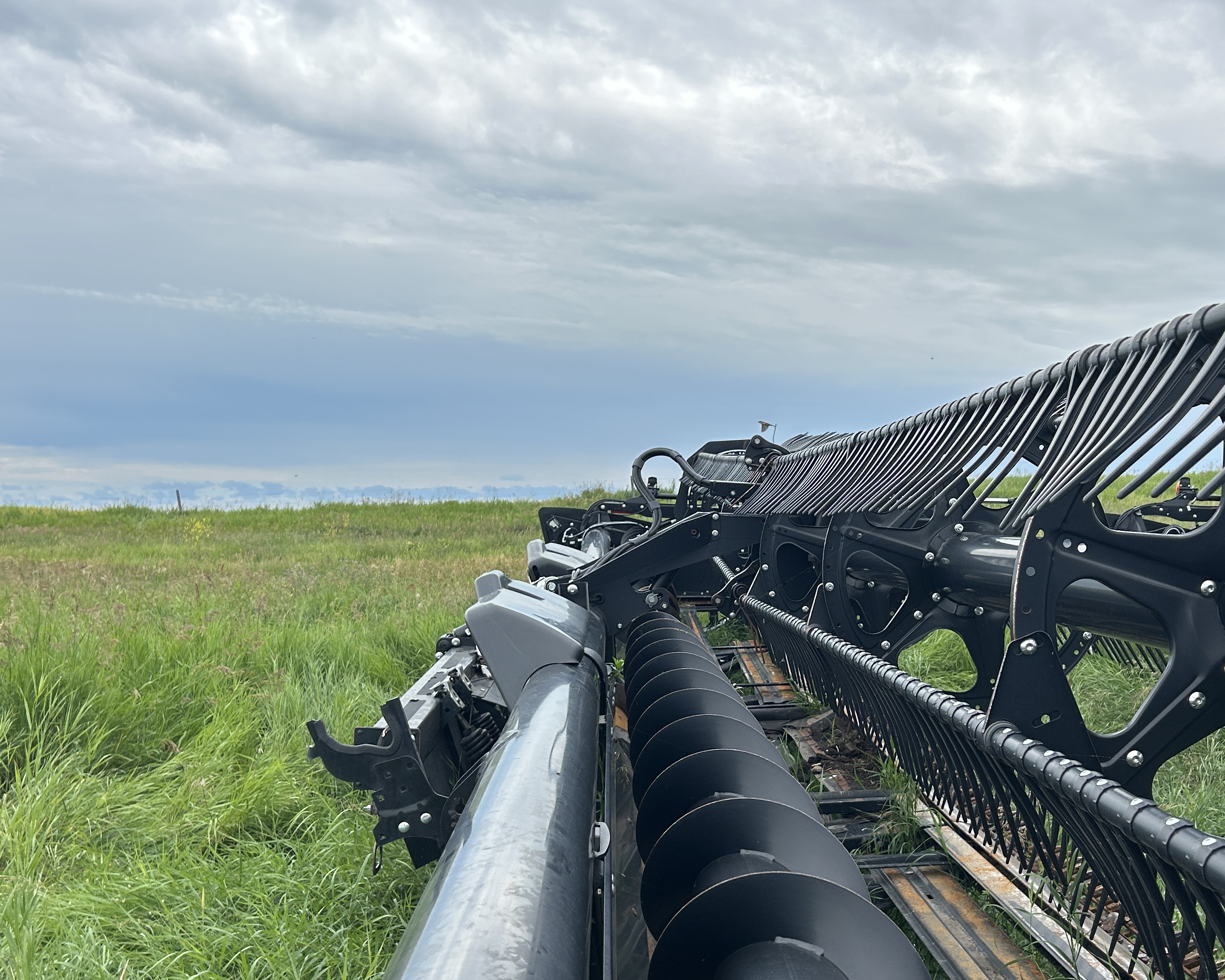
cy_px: 640
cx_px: 745
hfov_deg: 46.5
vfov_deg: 37.9
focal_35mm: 39
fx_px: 1414
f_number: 1.5
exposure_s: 1/3356
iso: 50
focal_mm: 5.7
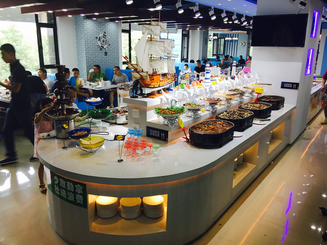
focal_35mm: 29
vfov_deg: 48.2
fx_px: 274
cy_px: 122
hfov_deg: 61.7
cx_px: 164
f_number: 2.2
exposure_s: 1/50
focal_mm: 4.15
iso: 32
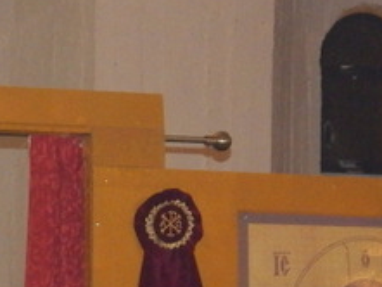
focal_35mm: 199
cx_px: -73
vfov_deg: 7.1
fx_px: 2197
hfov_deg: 9.8
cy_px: 628
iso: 400
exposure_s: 1/30
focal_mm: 7.7
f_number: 3.6
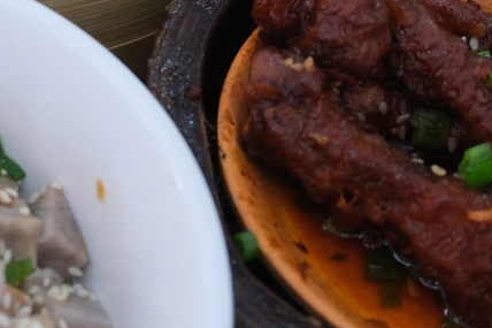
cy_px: -26
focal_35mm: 101
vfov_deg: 13.3
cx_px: -18
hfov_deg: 19.5
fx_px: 1380
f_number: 4.4
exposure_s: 1/100
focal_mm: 24.2
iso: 1000
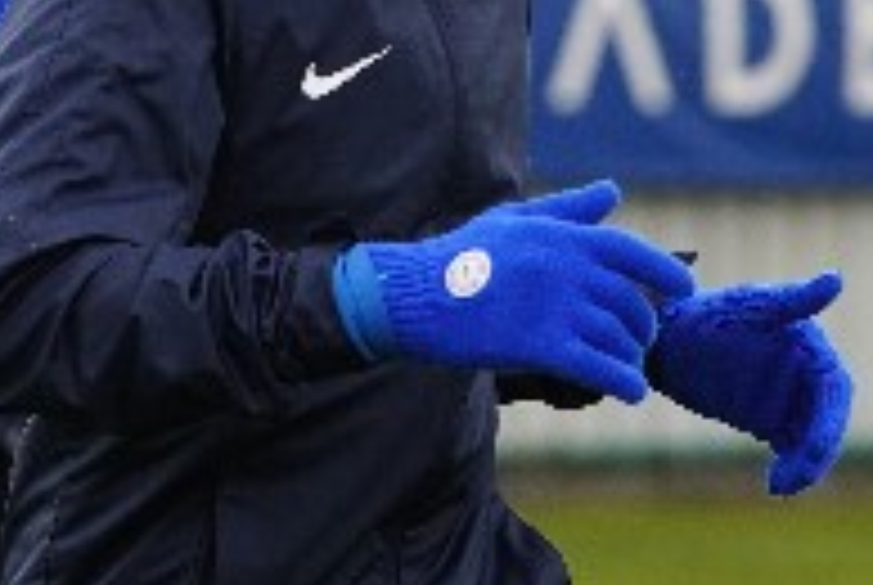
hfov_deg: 3.0
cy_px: 61
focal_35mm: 689
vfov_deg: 2.0
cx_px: 414
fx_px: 16733
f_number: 5.6
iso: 2500
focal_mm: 200
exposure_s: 1/1000
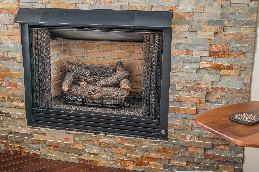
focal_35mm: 47
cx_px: 103
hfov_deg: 41.8
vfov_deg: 28.5
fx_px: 338
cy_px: 72
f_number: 4
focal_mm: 30
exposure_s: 1/6
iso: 200
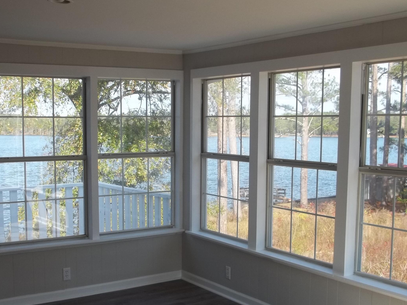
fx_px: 564
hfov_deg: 39.6
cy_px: 187
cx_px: 194
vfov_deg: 30.2
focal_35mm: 48
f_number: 3.3
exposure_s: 1/250
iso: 64
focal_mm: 5.9
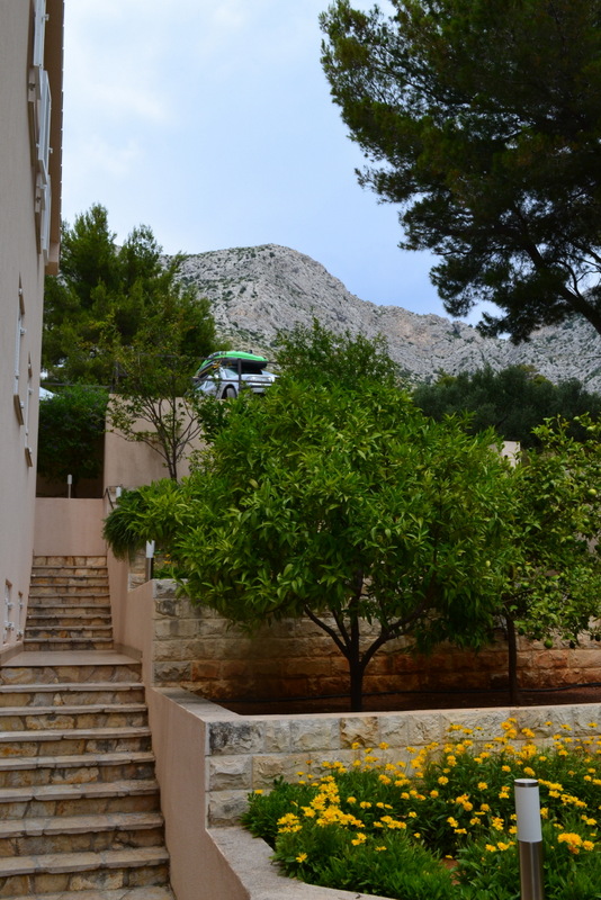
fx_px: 826
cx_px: 300
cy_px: 450
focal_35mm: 33
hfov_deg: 40.0
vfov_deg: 57.2
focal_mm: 22
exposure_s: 1/400
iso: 400
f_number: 11
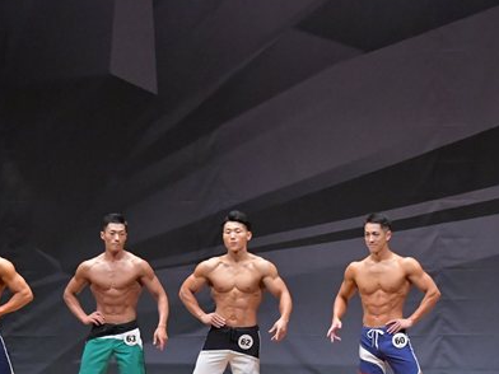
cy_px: 315
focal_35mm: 205
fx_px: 2955
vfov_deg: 7.2
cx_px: 244
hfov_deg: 9.7
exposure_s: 1/400
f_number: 5.6
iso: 8000
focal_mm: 72
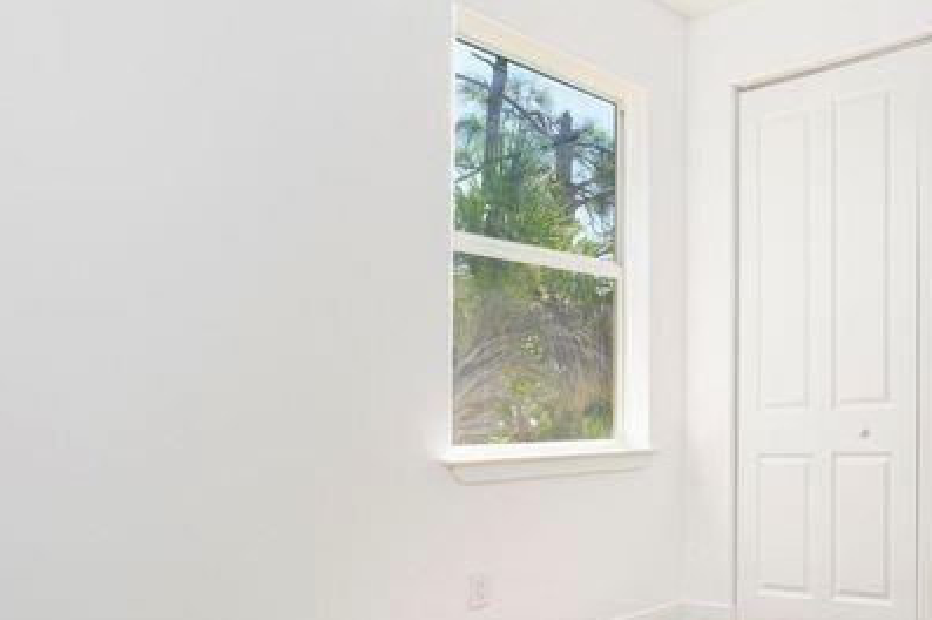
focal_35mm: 34
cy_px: 411
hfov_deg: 48.4
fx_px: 879
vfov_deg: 38.4
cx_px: 882
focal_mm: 14
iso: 400
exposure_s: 1/30
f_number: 9
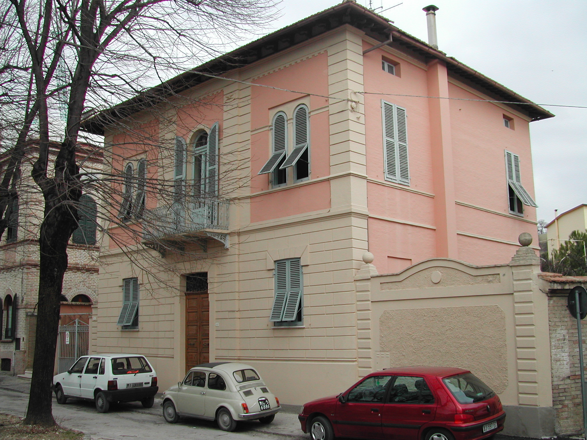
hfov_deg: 49.0
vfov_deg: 37.7
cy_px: 220
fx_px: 644
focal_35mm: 38
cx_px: 294
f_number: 2.8
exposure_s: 1/594
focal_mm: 8
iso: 100
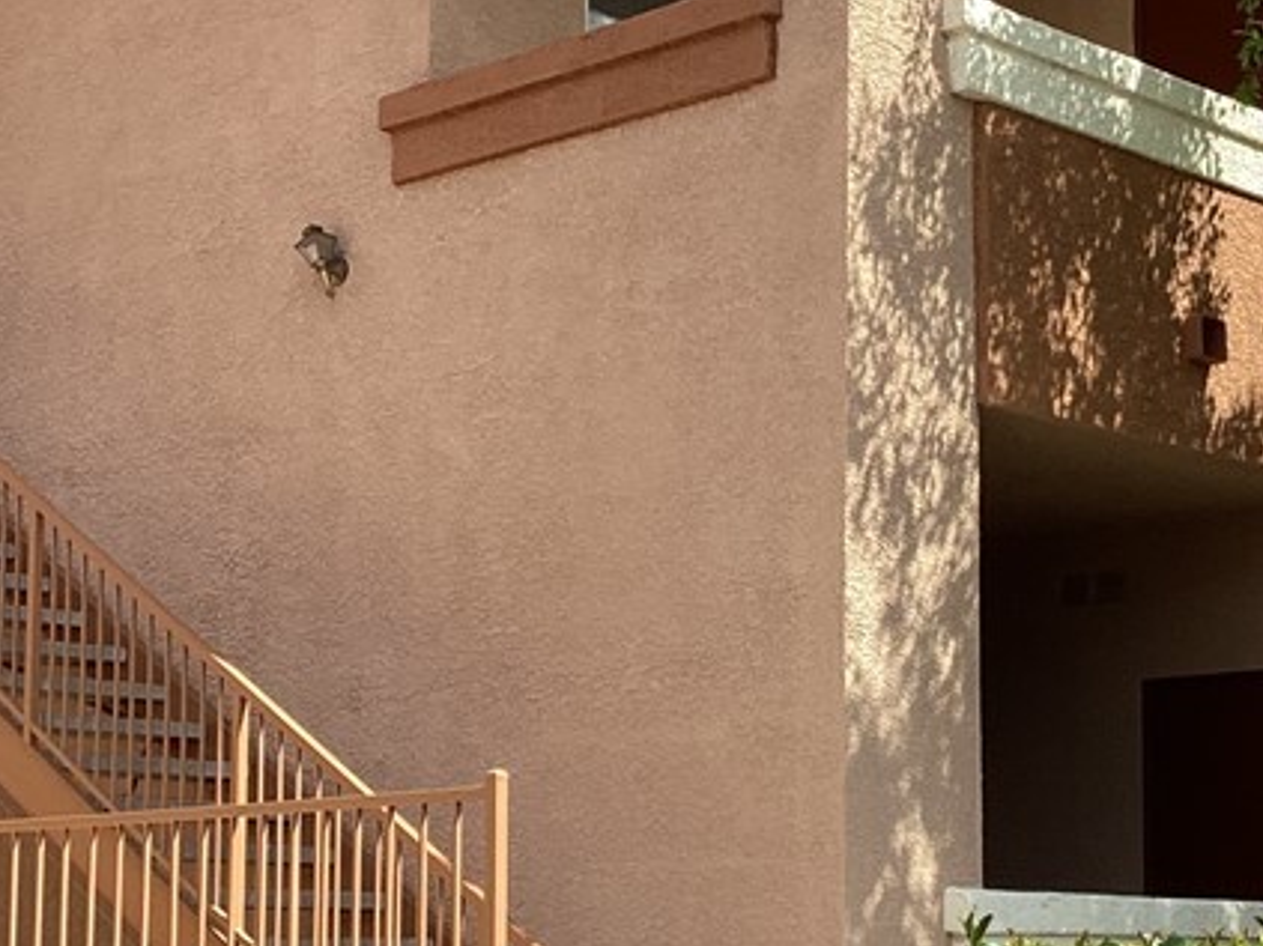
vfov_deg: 19.6
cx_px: 884
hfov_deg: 25.8
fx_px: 2736
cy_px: 570
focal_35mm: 75
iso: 25
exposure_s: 1/823
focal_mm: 3.3
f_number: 2.4
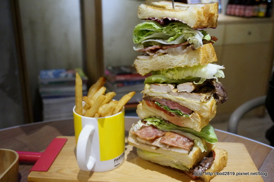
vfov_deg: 35.4
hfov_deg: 51.3
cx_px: 137
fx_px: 285
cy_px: 91
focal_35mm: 38
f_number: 4.5
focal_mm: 25
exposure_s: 1/40
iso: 3200
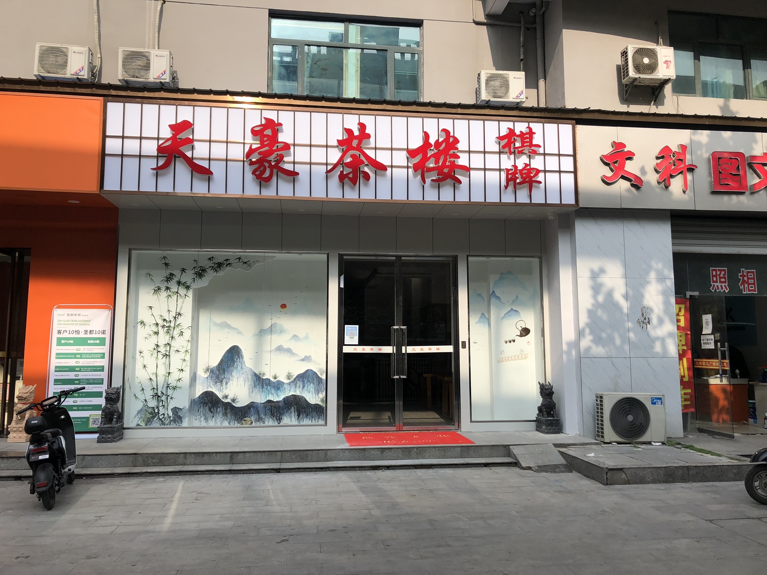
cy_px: 288
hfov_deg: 63.4
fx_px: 620
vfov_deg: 49.7
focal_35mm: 28
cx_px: 384
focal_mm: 4
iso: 20
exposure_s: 1/1263
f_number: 1.8
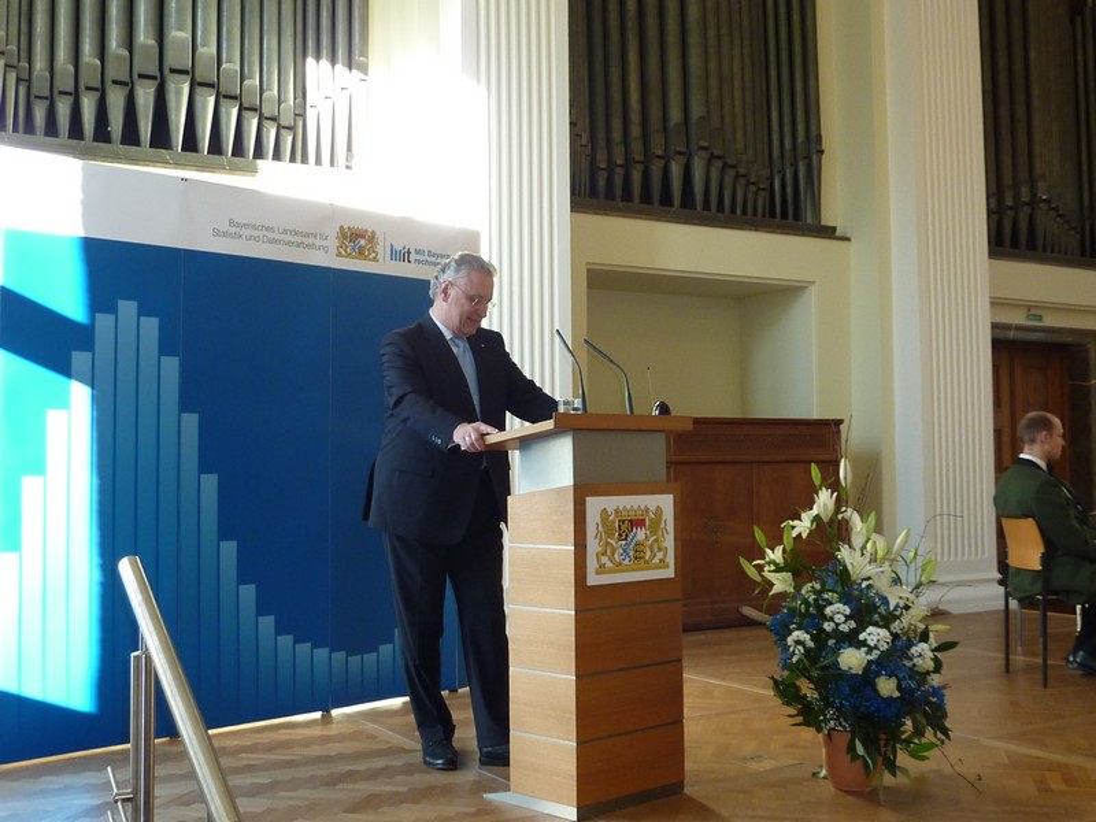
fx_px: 1298
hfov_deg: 45.8
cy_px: 411
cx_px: 548
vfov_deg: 35.1
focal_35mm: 41
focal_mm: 4.7
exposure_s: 1/30
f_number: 3.4
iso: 160
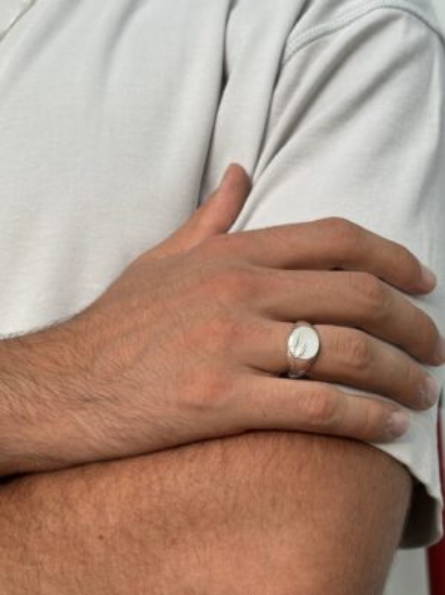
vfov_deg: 39.7
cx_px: 222
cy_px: 298
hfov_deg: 30.2
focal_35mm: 48
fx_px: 824
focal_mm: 6.86
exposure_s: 1/121
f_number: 1.78
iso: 50
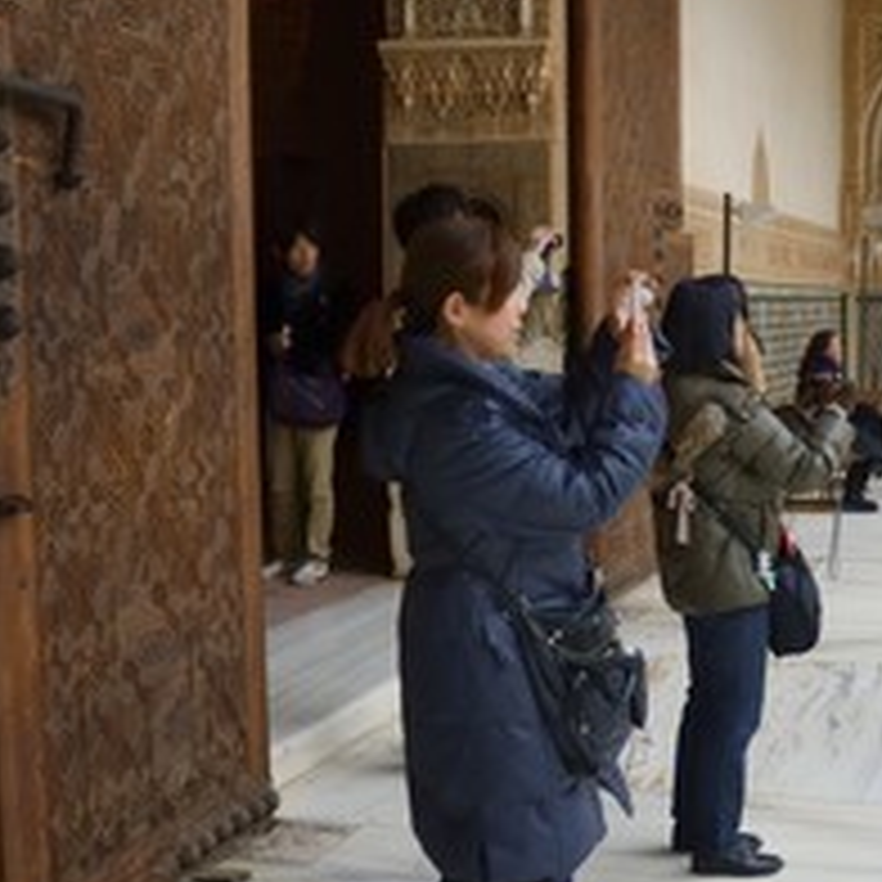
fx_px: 1787
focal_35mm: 62
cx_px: 760
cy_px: 428
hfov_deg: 26.9
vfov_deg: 27.7
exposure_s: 1/60
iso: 1600
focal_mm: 34
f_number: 5.6
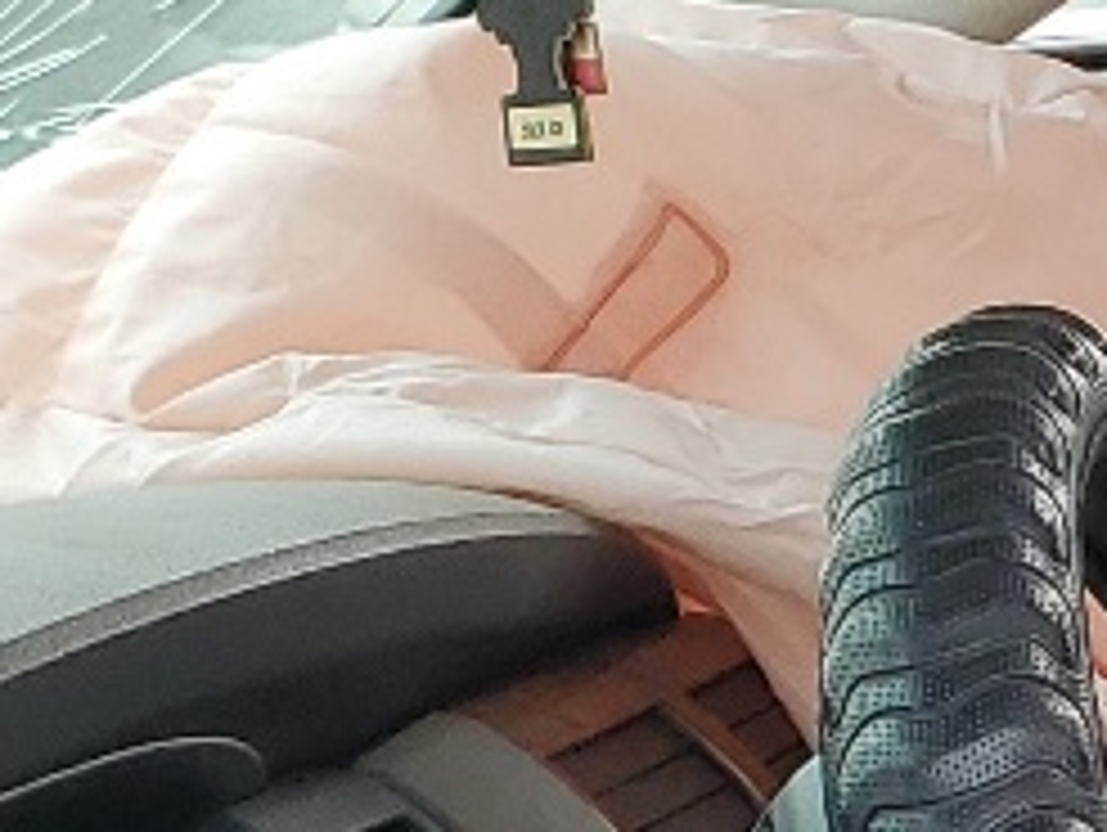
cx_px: 2232
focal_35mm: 169
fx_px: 5410
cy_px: 1695
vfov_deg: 8.3
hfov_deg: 10.7
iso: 50
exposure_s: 1/588
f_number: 1.5
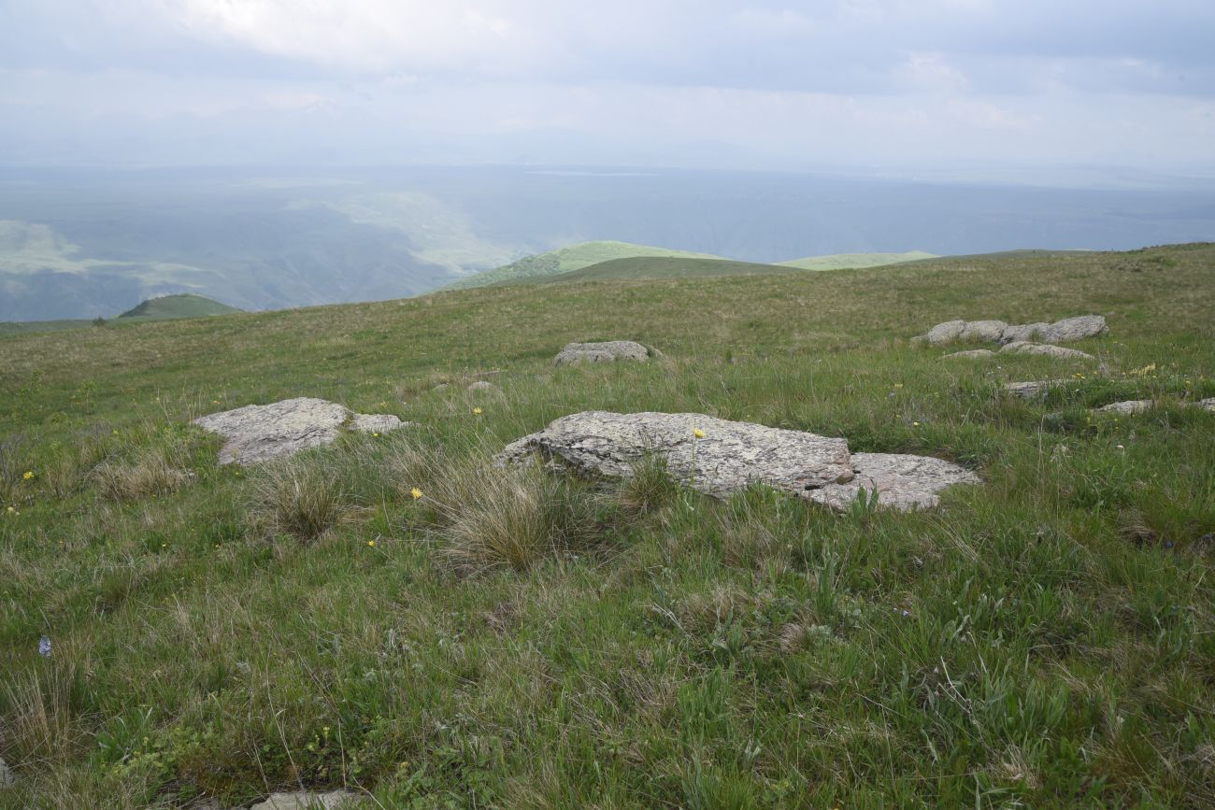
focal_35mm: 50
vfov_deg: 27.0
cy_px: 405
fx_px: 1688
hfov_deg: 39.6
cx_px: 608
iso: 500
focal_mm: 50
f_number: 10
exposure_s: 1/500
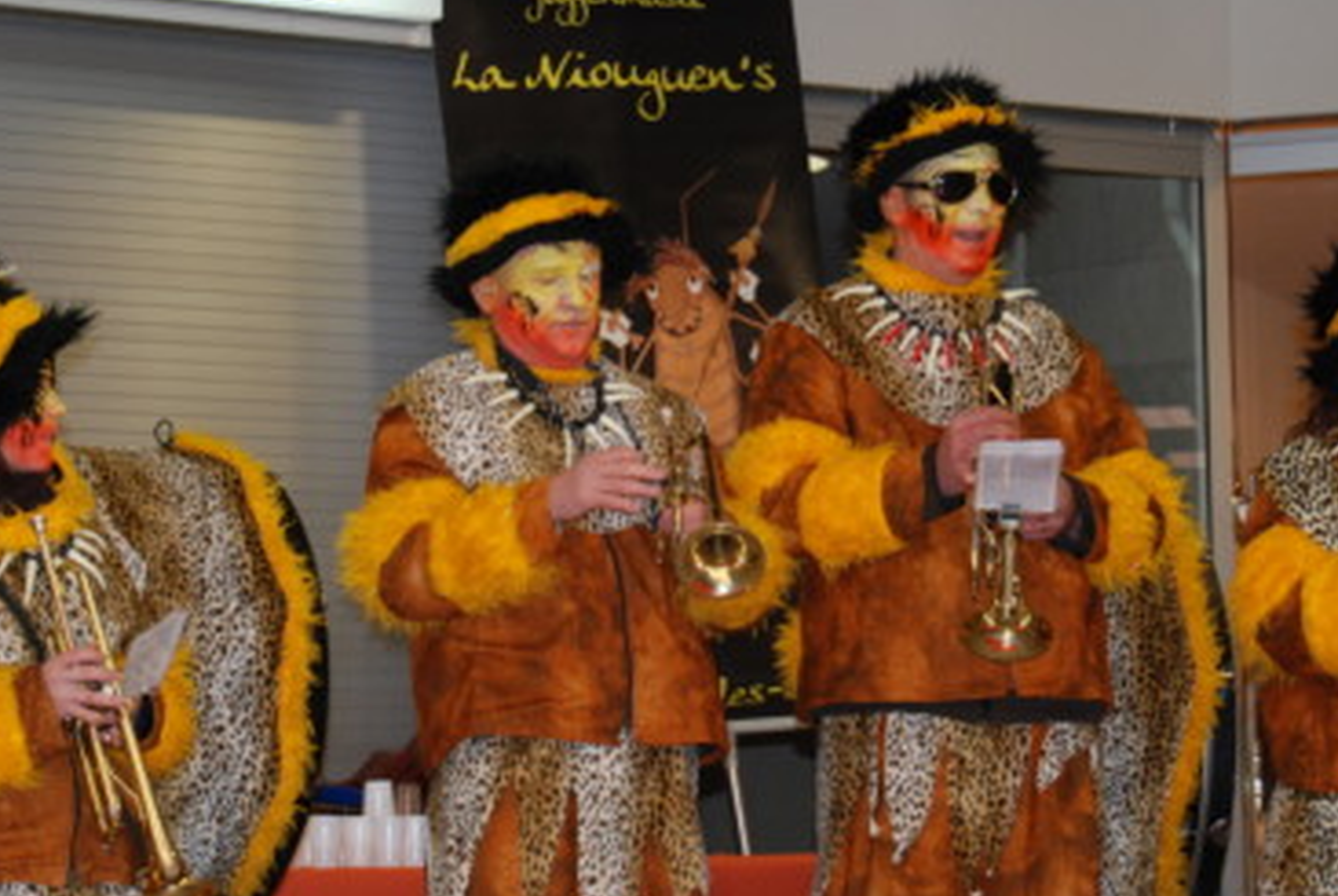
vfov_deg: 12.2
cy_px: 298
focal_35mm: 113
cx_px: 658
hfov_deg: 18.1
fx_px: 4193
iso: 560
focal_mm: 55
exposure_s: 1/60
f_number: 5.6
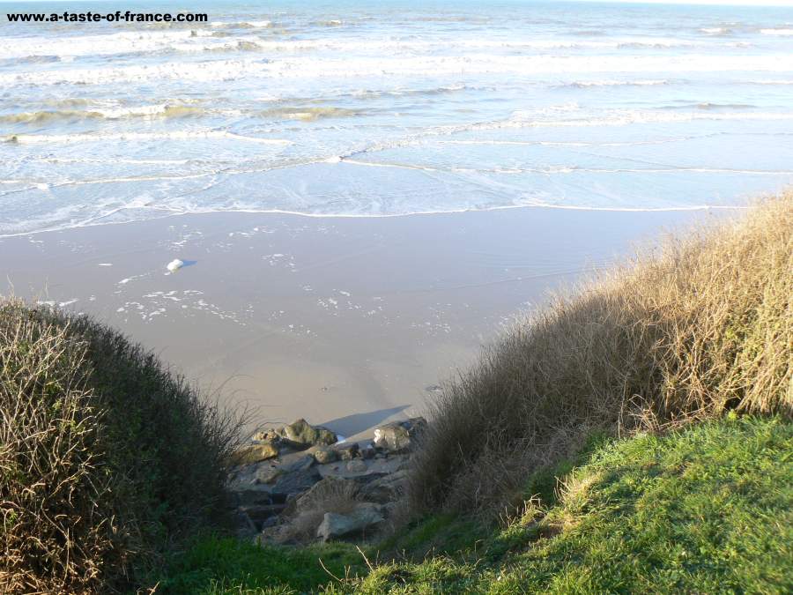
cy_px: 298
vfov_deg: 39.7
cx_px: 396
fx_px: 825
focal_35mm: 36
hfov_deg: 51.4
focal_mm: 6
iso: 80
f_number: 5.6
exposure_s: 1/125
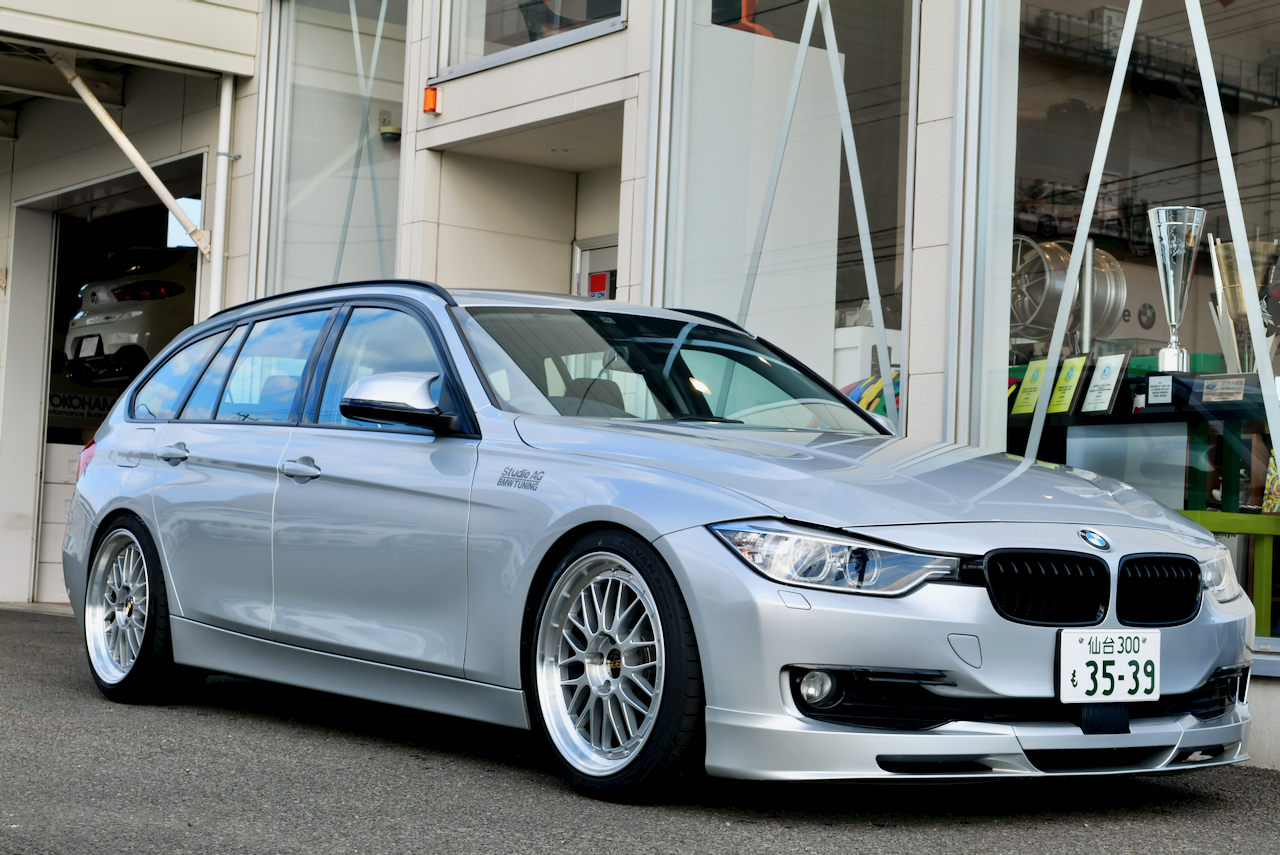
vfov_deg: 21.9
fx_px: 2206
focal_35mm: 62
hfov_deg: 32.4
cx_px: 640
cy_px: 428
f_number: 11
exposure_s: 1/80
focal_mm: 62
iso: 320
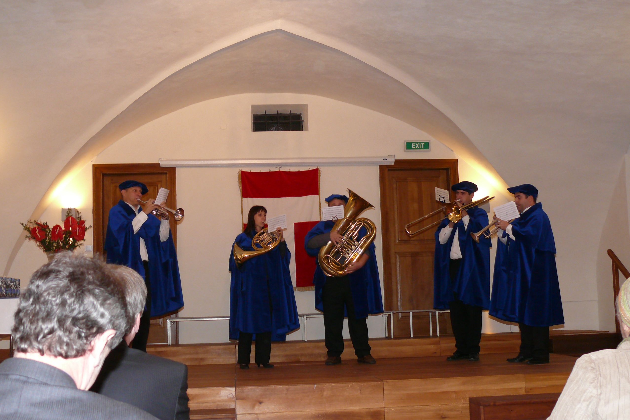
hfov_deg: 43.6
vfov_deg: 29.8
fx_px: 787
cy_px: 229
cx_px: 316
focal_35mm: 45
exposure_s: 1/30
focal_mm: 8.7
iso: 200
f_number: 2.8
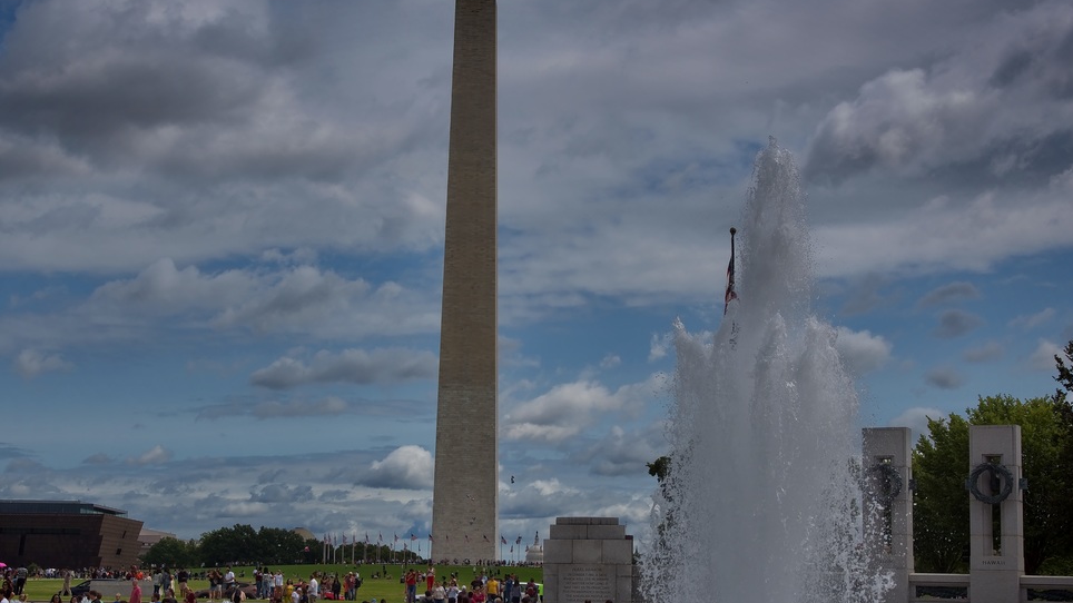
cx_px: 481
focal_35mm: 64
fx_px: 1821
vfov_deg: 18.8
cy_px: 392
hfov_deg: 32.8
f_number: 11
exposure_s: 1/500
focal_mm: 46
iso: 100
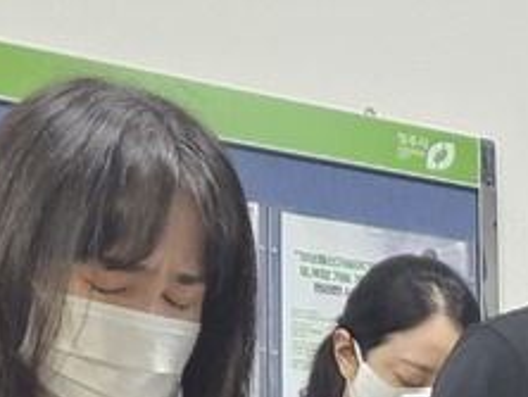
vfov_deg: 9.8
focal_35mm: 145
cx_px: 840
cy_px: 675
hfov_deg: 12.8
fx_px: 2214
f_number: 1.8
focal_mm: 5.4
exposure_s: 1/38
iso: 320
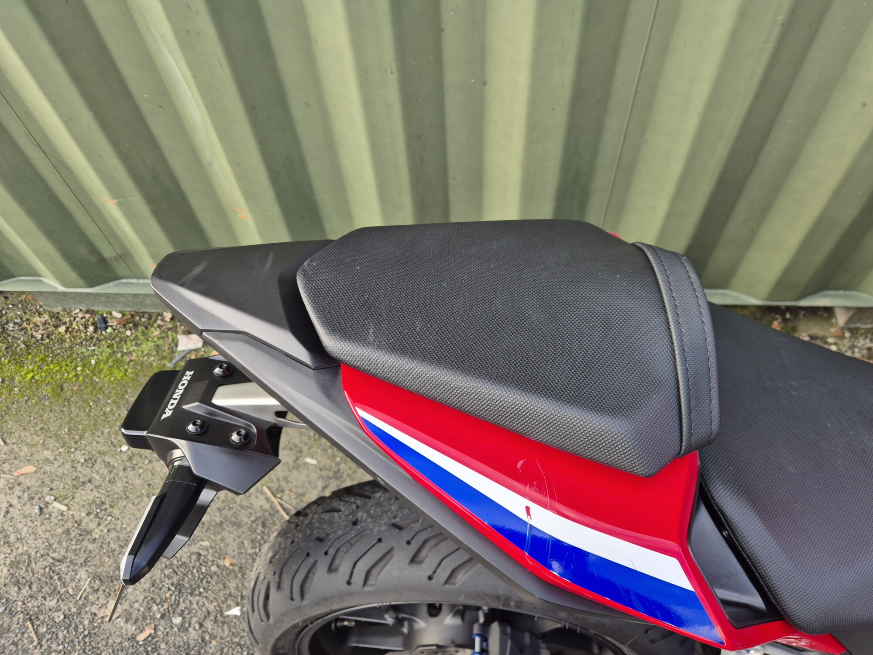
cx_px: 436
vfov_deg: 58.9
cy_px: 328
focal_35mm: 23
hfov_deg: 73.9
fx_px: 580
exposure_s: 1/180
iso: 32
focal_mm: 5.4
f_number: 1.8
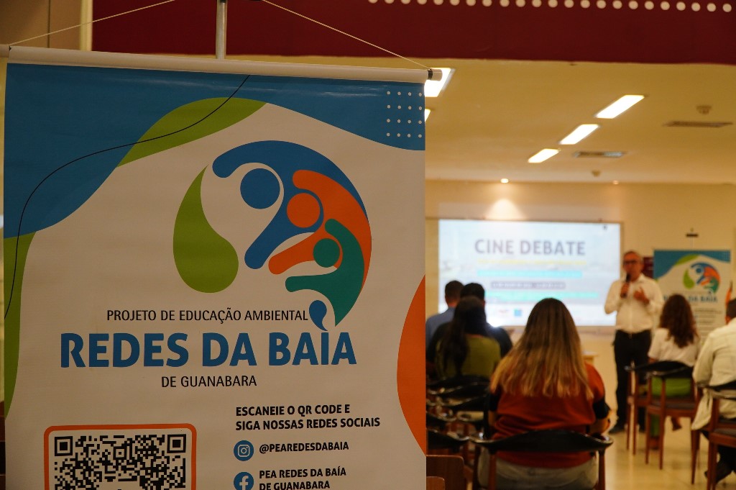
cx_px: 368
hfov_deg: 28.7
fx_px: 1440
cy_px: 245
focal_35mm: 70
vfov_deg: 19.3
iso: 1000
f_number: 4.5
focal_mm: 47
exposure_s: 1/125
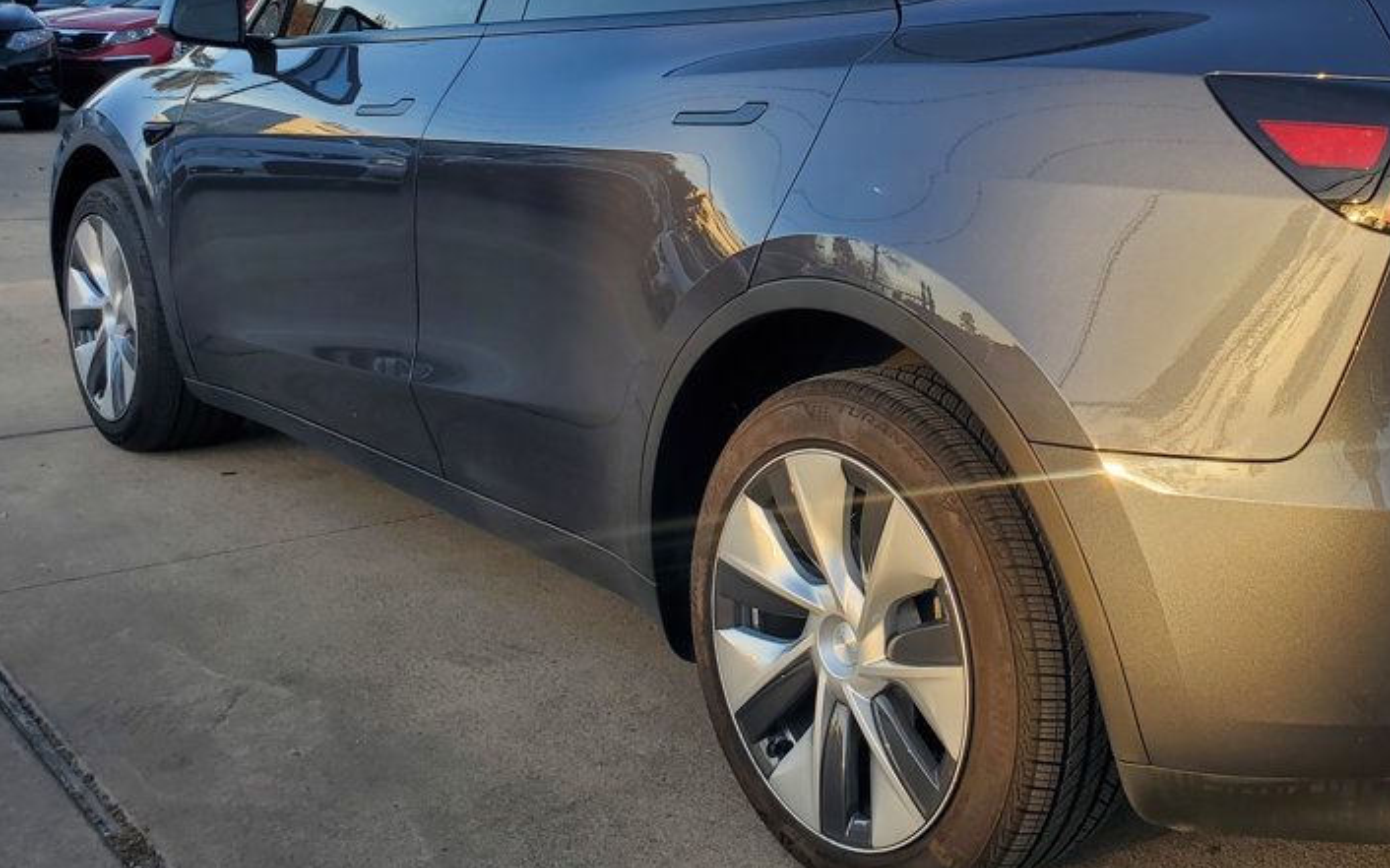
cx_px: 1002
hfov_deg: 47.8
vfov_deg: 31.9
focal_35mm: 40
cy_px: 370
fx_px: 1515
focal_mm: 4.3
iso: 50
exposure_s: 1/391
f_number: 2.4
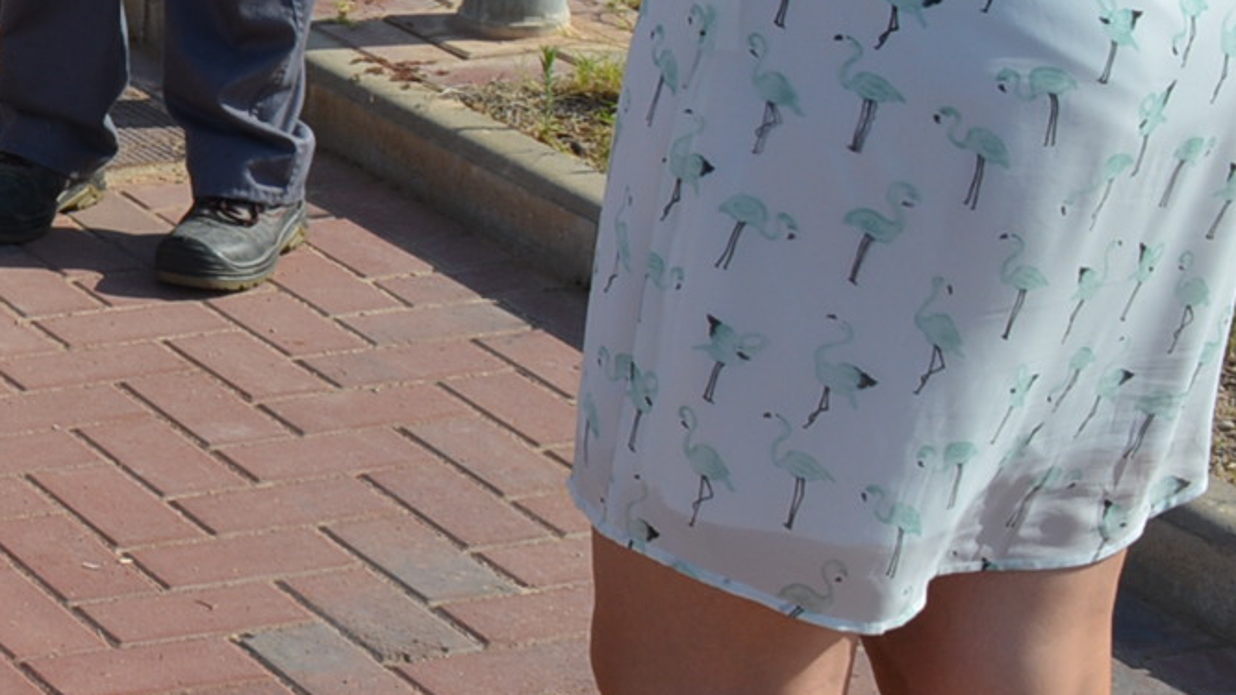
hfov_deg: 14.4
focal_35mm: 127
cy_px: -395
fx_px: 4162
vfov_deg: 9.3
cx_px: -1149
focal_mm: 18
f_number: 9
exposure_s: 1/320
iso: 100
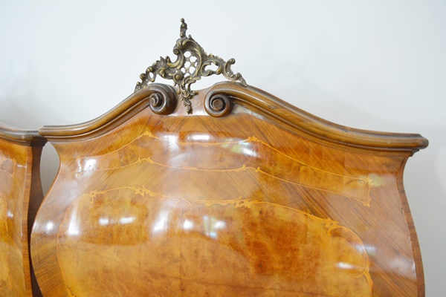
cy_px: 148
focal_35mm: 27
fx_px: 334
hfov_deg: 67.4
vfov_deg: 47.9
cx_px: 223
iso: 720
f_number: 4
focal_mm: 18
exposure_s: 1/60
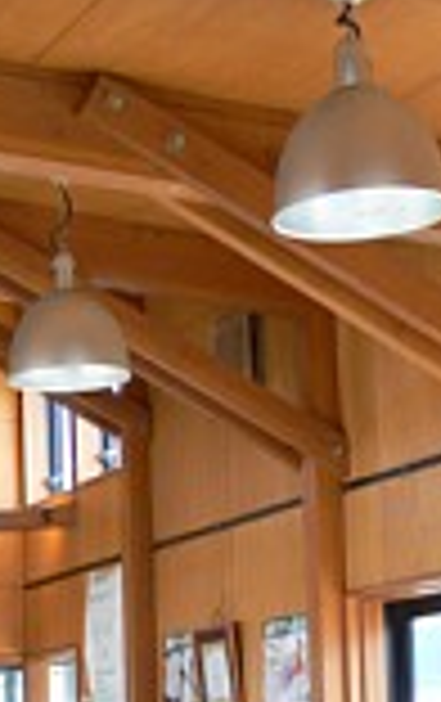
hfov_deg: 13.1
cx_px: -212
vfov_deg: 21.4
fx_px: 1820
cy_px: 630
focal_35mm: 95
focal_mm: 7.4
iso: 80
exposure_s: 1/30
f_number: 2.8
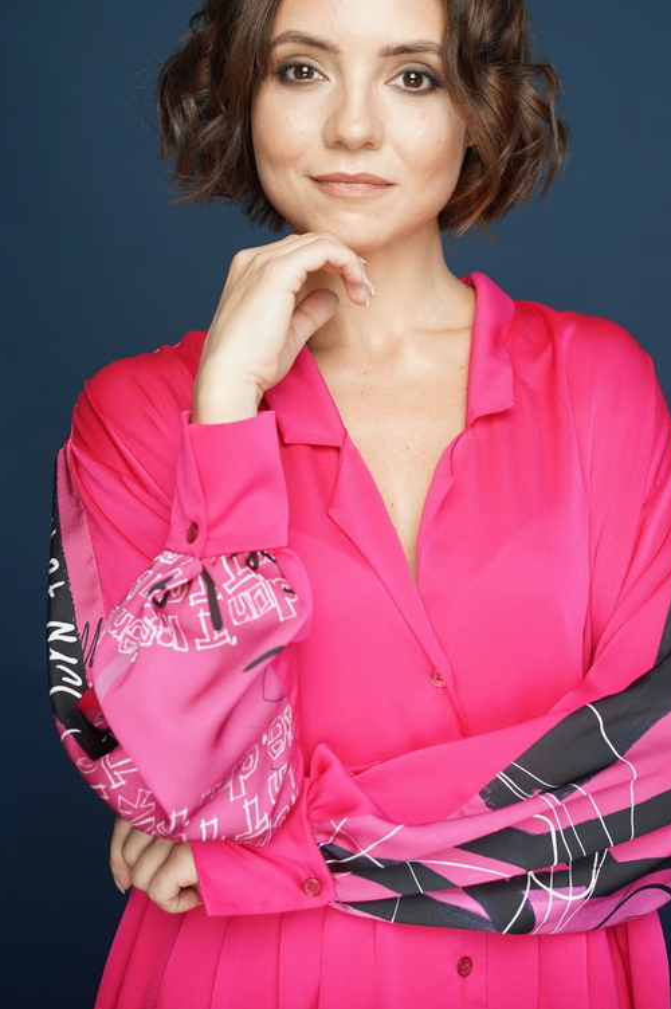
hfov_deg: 20.6
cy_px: 411
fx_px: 1849
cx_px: 377
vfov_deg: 30.5
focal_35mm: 66
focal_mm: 55
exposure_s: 1/125
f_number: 4
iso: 100
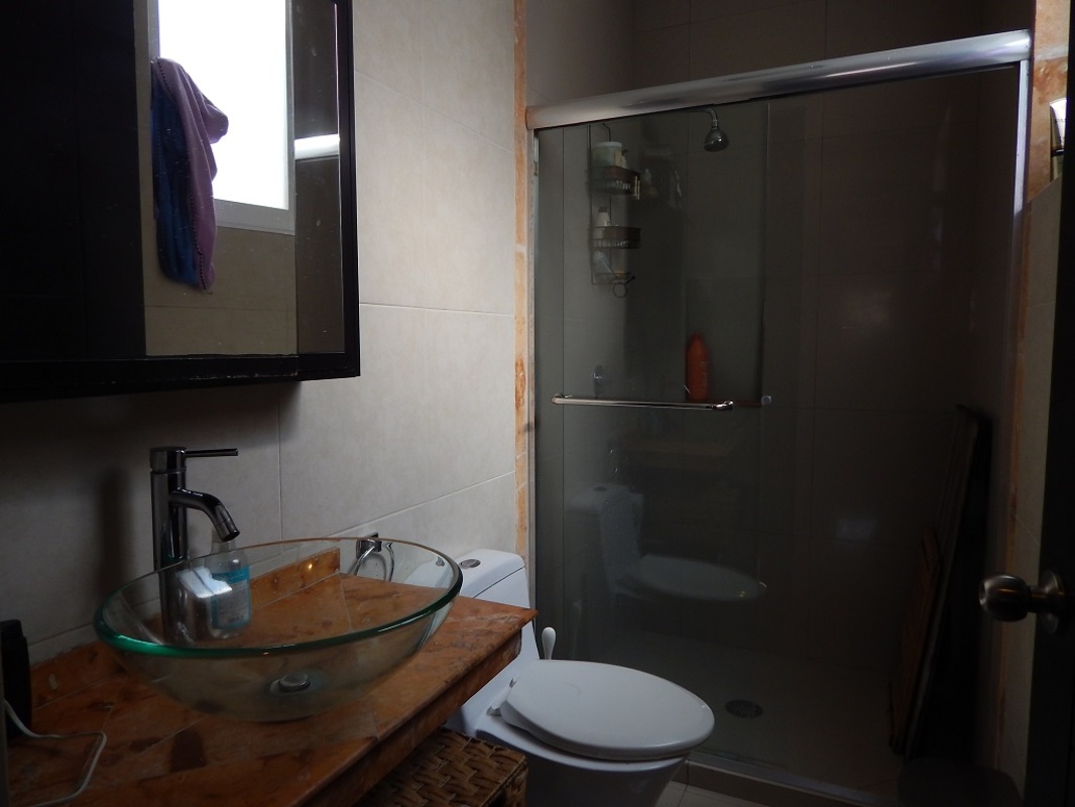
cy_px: 404
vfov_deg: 58.9
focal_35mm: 23
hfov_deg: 73.9
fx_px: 714
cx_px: 538
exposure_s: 1/80
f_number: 3
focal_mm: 4
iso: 125
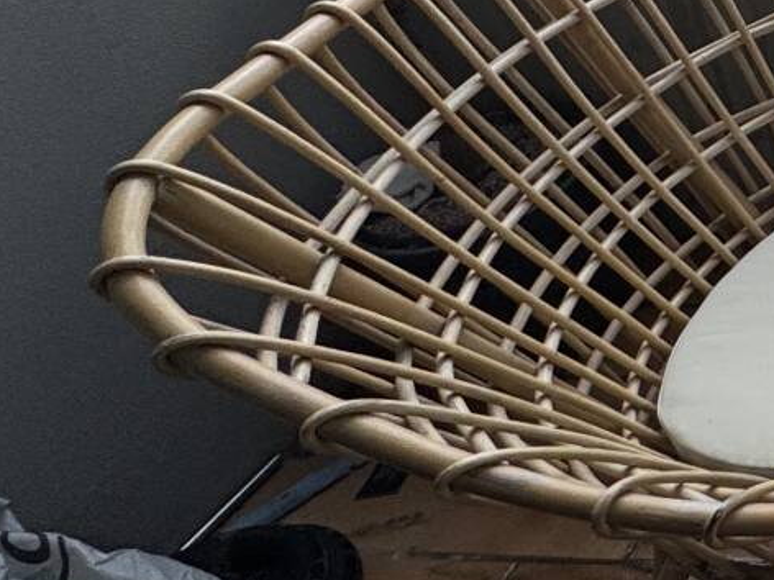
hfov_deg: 19.5
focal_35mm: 57
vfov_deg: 22.7
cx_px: 1530
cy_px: -190
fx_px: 1274
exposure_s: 1/727
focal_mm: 2.22
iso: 40
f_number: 2.2
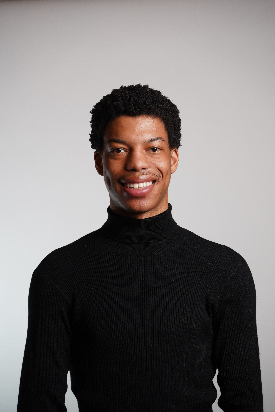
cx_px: 138
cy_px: 206
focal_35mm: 63
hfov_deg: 21.6
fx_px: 722
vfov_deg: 31.9
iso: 2000
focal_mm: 63
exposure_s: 1/320
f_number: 7.1
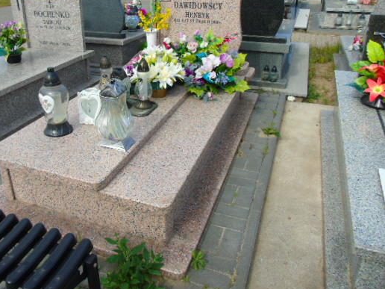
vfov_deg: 45.2
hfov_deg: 57.9
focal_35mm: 31
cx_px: 154
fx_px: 345
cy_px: 114
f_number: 3.4
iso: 80
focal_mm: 4.4
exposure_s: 1/800
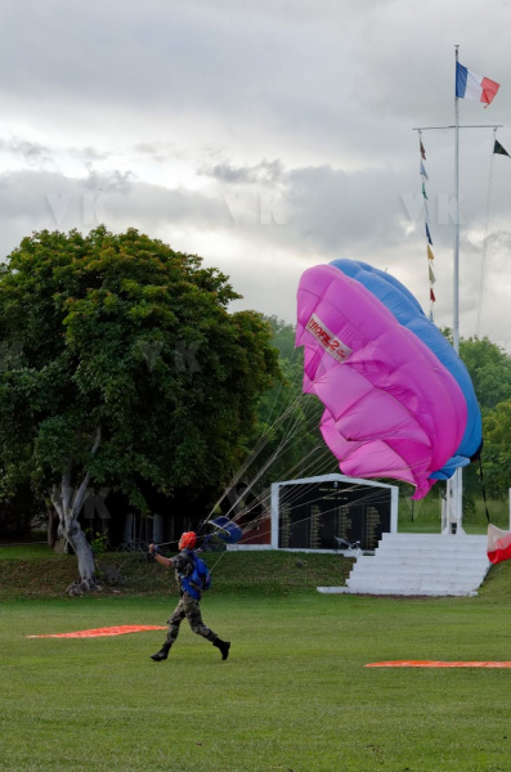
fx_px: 2247
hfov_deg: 13.0
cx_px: 256
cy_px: 386
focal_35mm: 105
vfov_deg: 19.5
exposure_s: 1/500
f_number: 11
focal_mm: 70
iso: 400
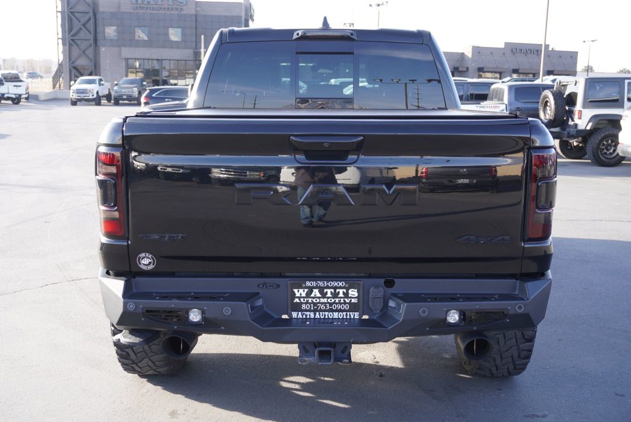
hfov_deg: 49.5
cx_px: 316
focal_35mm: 39
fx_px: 684
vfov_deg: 34.3
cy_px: 211
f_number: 4.5
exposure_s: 1/60
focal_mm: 26
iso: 100
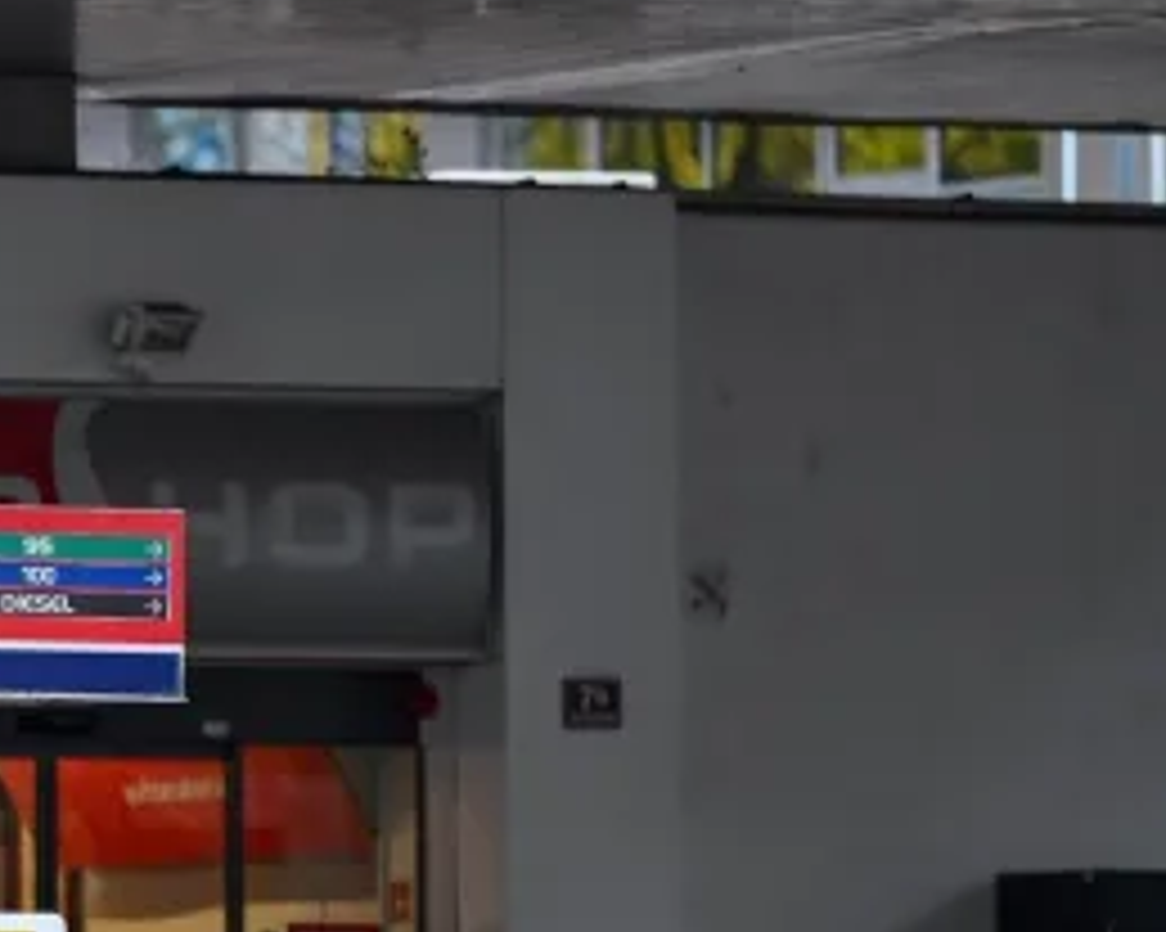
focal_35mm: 551
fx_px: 19007
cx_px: -396
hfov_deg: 3.5
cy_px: 853
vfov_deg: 2.8
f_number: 2.8
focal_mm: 200
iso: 800
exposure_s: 1/250
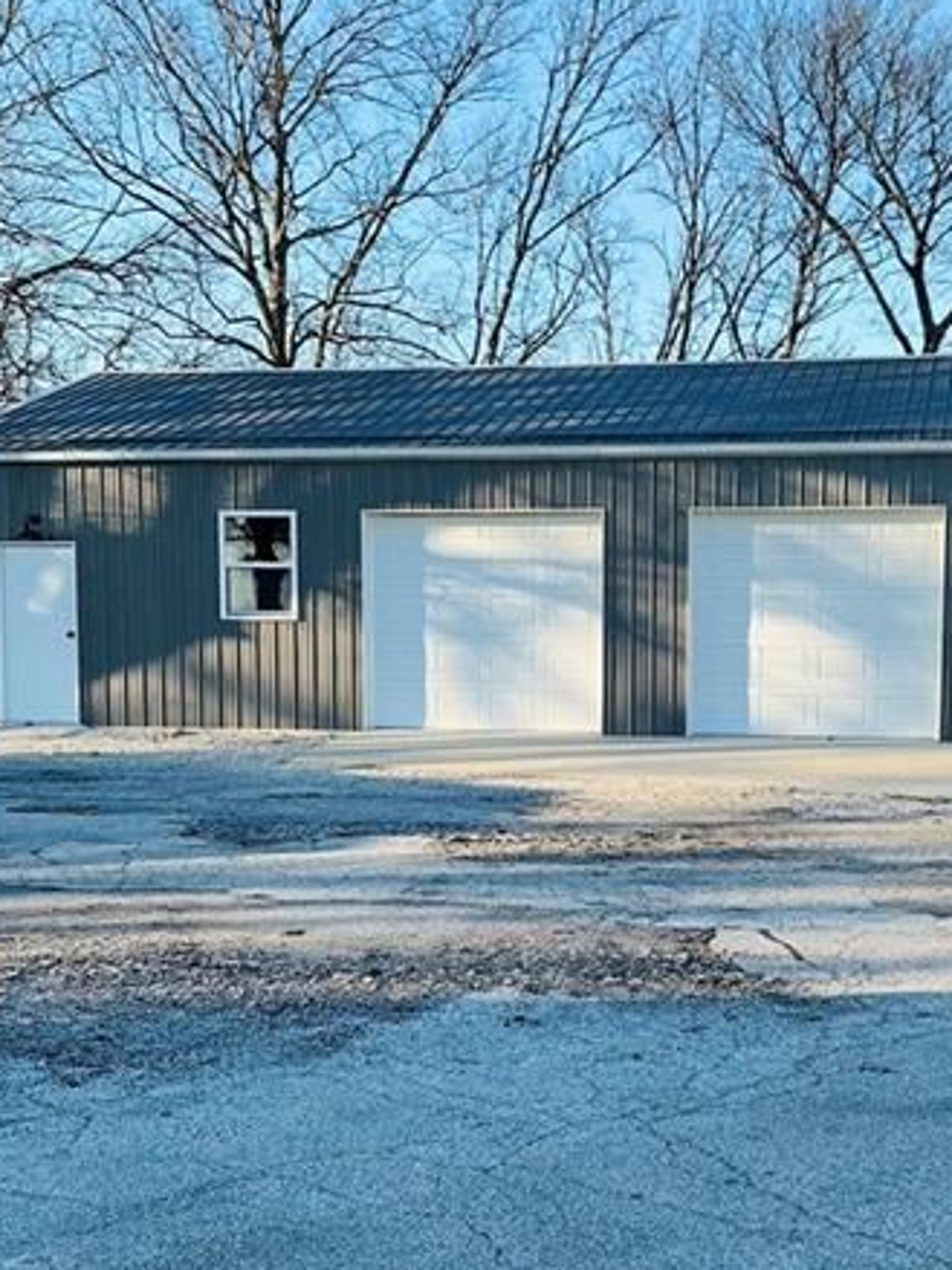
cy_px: 796
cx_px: 608
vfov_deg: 38.7
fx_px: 1798
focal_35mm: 49
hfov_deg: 29.5
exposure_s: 1/620
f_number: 1.8
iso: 25
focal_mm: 3
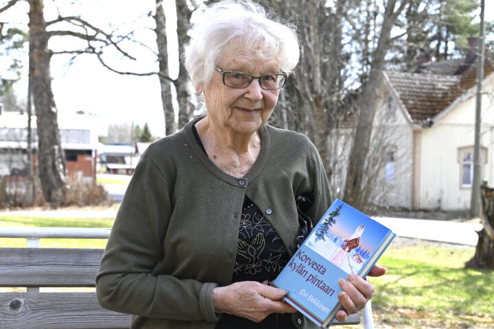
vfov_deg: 22.6
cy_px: 164
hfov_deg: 33.4
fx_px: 823
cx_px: 247
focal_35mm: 60
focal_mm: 60
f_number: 9
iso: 1600
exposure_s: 1/1250
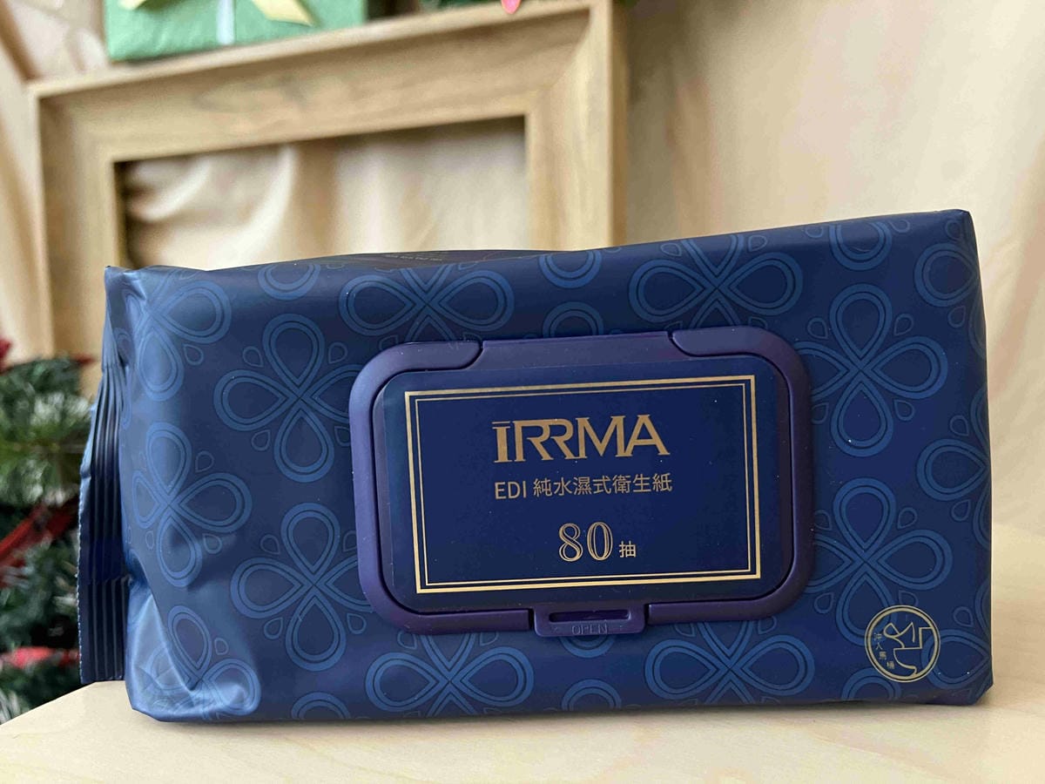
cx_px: 522
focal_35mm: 26
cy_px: 392
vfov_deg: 53.1
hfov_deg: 67.3
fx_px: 785
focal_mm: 5.7
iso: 400
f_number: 1.5
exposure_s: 1/40
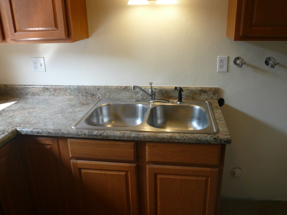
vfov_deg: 46.8
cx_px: 144
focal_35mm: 30
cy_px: 108
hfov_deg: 60.0
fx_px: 249
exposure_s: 1/80
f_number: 2.9
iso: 100
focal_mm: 4.9
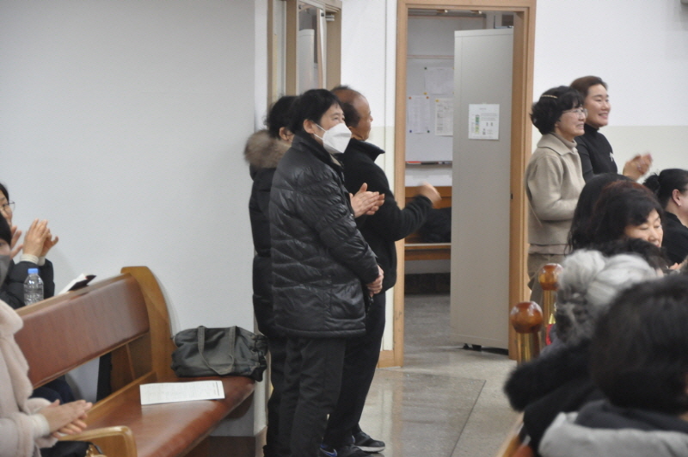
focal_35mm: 128
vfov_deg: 10.7
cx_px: 344
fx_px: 2433
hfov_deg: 16.1
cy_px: 228
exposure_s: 1/25
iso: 1600
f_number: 5.6
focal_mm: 85
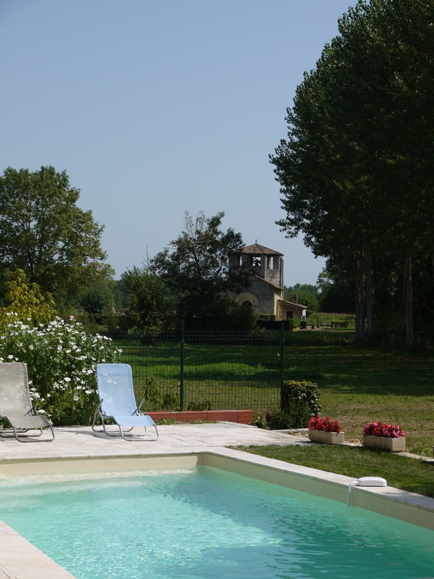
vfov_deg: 25.0
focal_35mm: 78
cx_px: 217
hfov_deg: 18.9
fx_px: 1304
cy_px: 290
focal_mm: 39
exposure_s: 1/320
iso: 100
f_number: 9
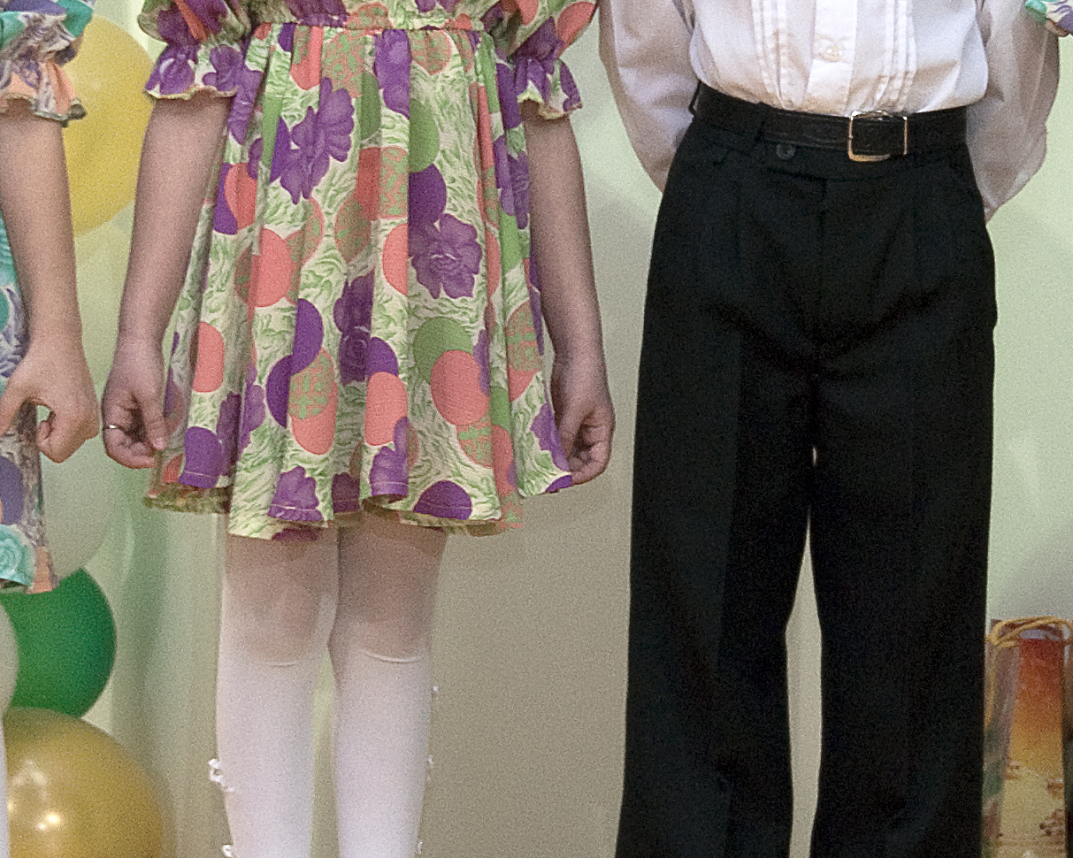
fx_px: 7144
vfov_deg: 6.9
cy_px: 279
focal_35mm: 225
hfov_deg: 8.6
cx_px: 777
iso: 400
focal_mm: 50
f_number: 4.8
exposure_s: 1/60
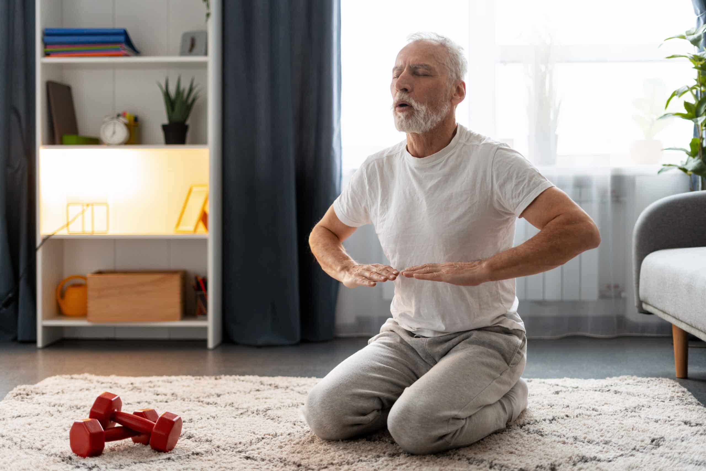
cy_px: 236
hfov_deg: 39.6
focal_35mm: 50
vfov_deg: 27.0
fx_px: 981
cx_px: 353
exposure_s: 1/160
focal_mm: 50
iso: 500
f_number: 2
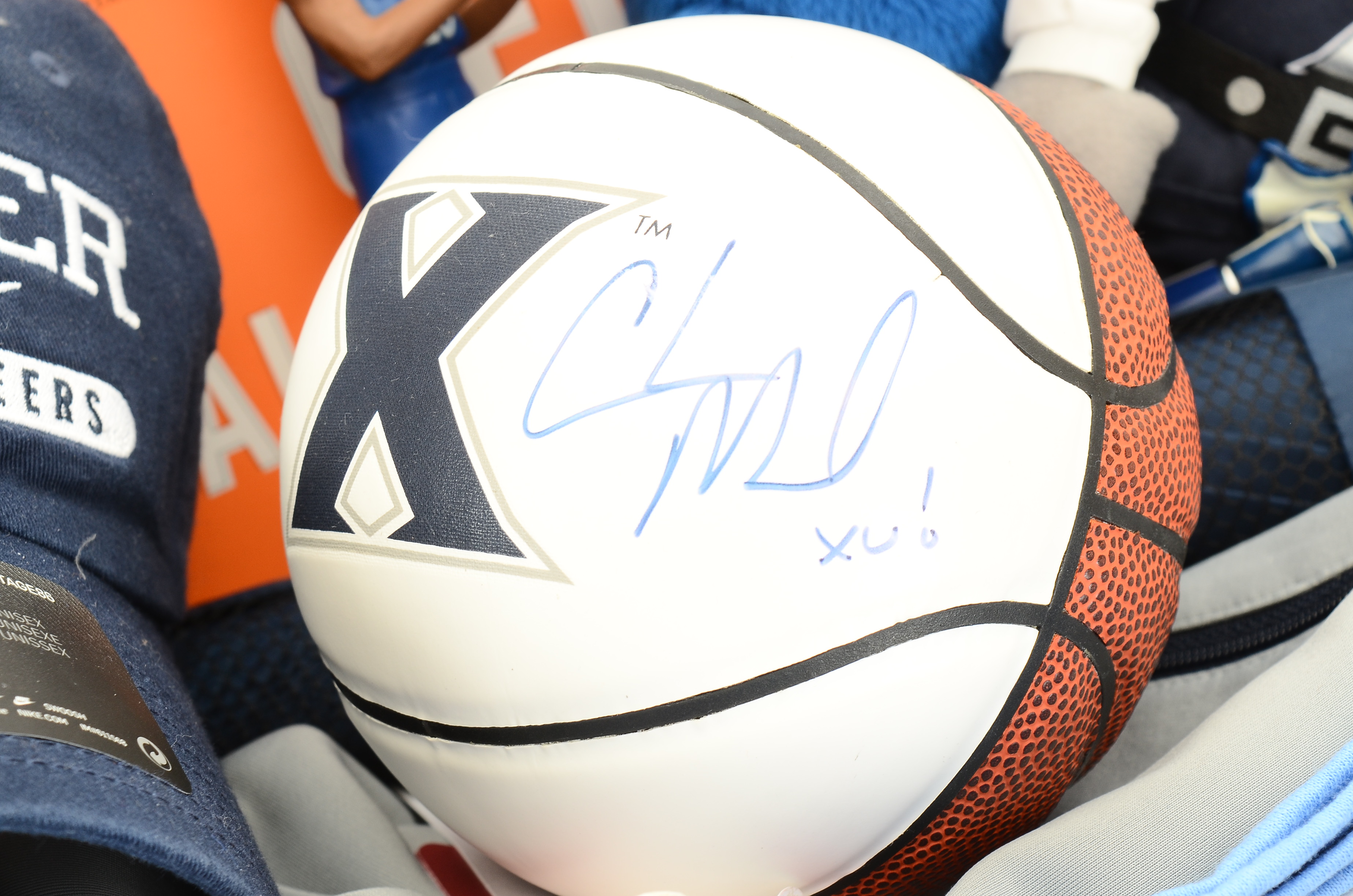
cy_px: 448
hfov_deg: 24.7
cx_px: 676
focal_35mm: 82
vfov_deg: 16.5
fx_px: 3094
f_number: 10
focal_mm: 55
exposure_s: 1/80
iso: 250
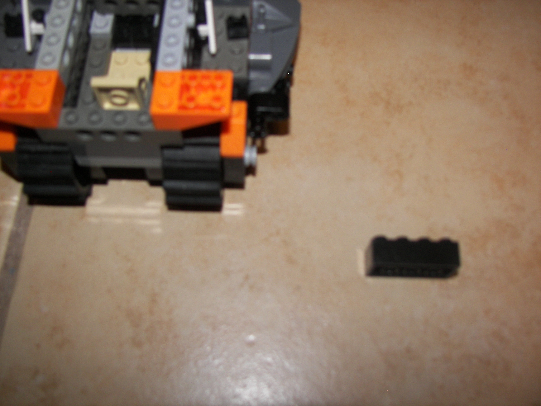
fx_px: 563
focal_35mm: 36
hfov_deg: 51.4
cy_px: 203
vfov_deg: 39.7
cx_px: 270
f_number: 2.8
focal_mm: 6
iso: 100
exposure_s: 1/30
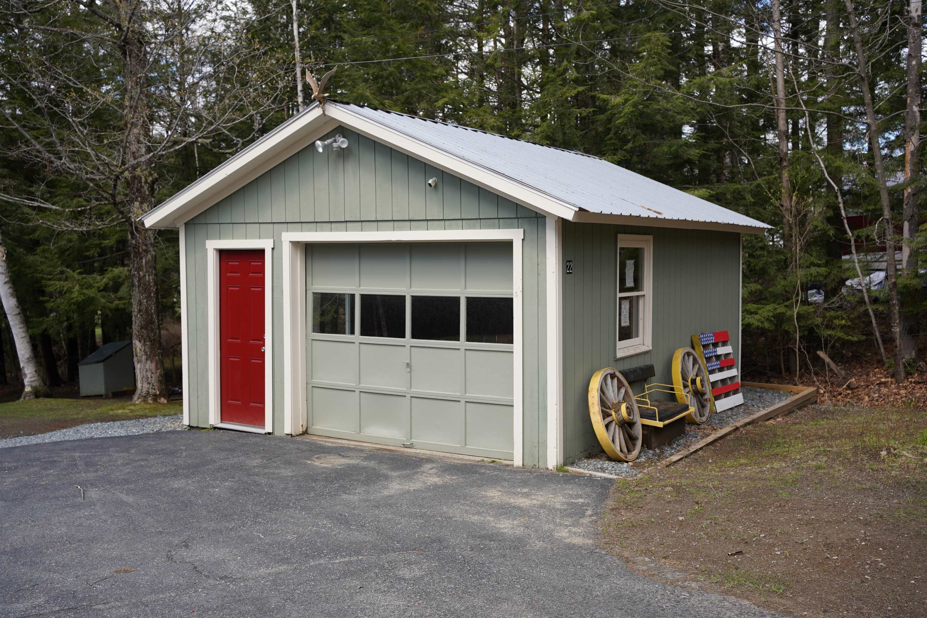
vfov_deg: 37.9
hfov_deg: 54.4
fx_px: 901
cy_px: 309
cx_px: 464
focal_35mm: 35
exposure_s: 1/320
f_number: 4.5
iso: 100
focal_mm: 35
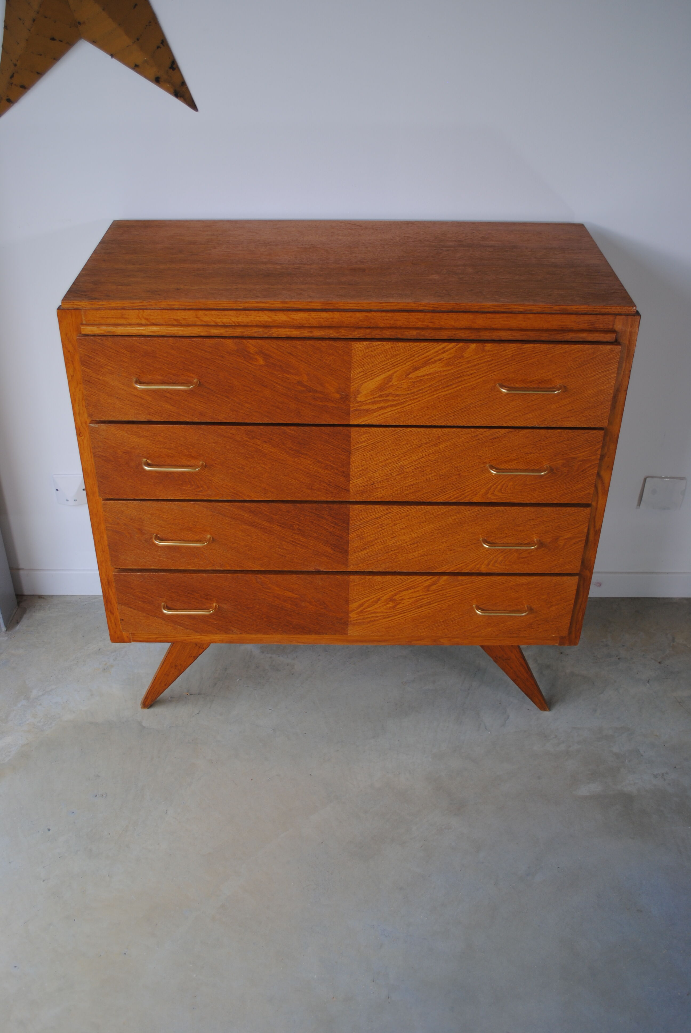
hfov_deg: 40.1
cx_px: 346
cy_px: 516
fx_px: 947
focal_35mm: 33
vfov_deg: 57.2
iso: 100
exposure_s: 1/80
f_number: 4
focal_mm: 22
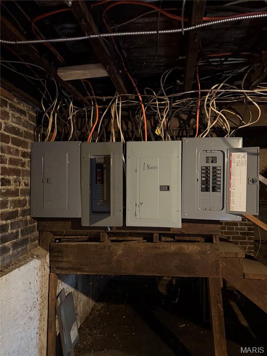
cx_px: 134
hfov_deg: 56.8
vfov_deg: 71.6
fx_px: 247
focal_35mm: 24
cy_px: 178
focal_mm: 6.76
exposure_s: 1/30
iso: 1250
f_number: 1.78
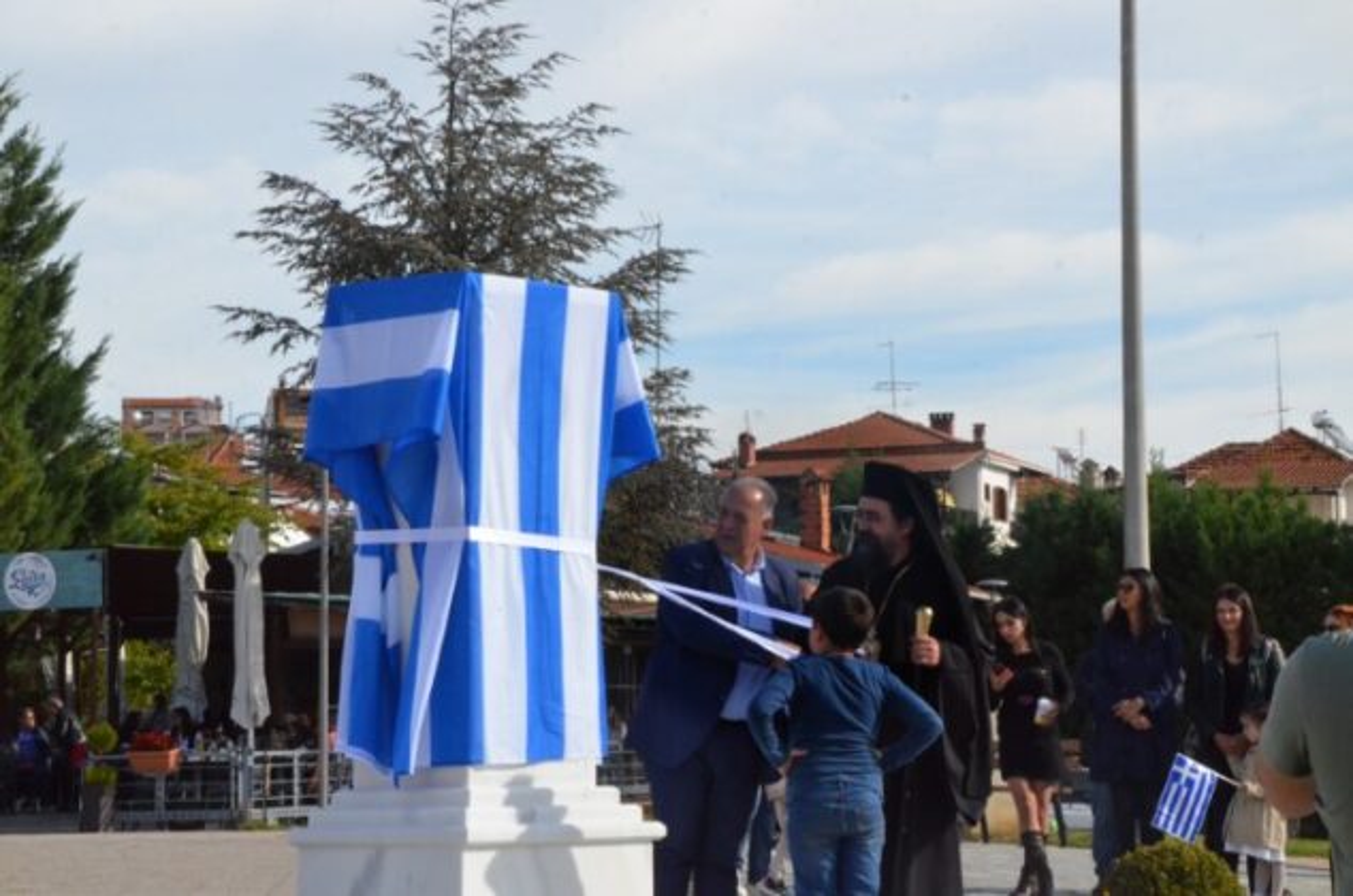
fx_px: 3488
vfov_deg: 14.6
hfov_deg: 22.0
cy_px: 448
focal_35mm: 93
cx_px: 676
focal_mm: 62
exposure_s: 1/1250
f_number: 18
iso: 3200
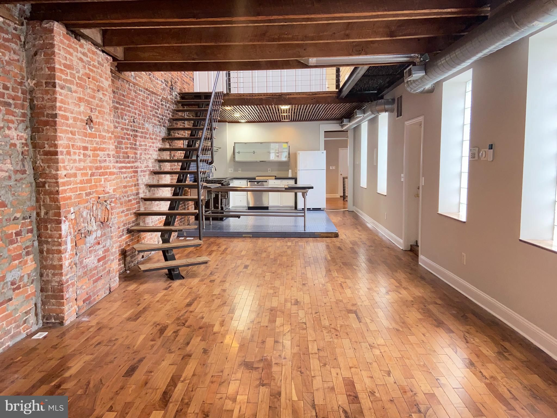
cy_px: 209
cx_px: 278
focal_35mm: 26
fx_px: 418
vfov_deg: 53.1
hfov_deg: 67.3
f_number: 1.8
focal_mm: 4.25
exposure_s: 1/18
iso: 32
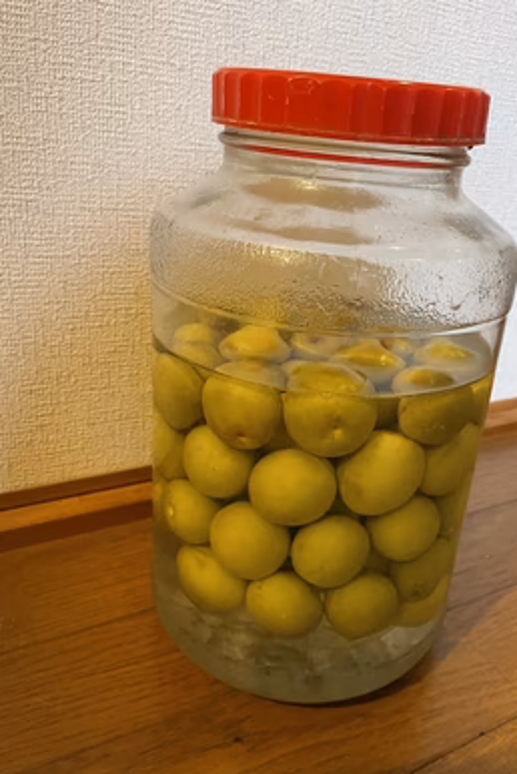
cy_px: 387
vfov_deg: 65.4
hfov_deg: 46.3
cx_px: 299
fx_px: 602
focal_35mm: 28
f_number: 1.6
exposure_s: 1/33
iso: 500
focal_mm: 4.2
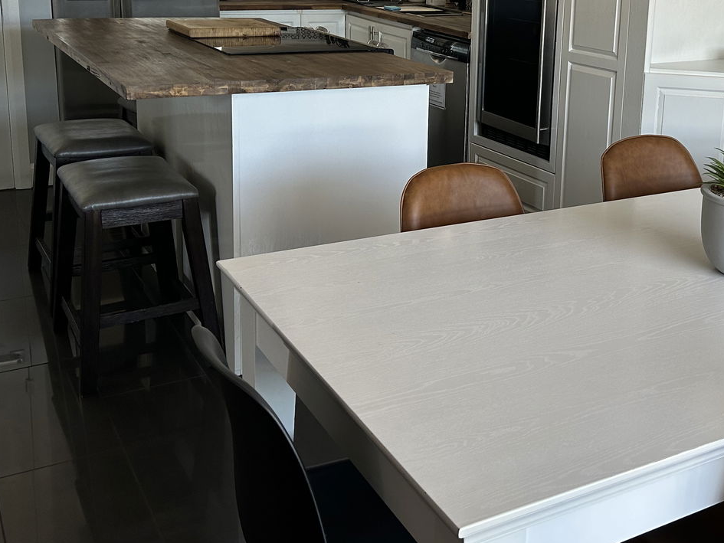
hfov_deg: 42.3
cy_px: 141
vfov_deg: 32.3
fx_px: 920
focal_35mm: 44
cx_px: 494
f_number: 1.5
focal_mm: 5.7
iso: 100
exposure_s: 1/121
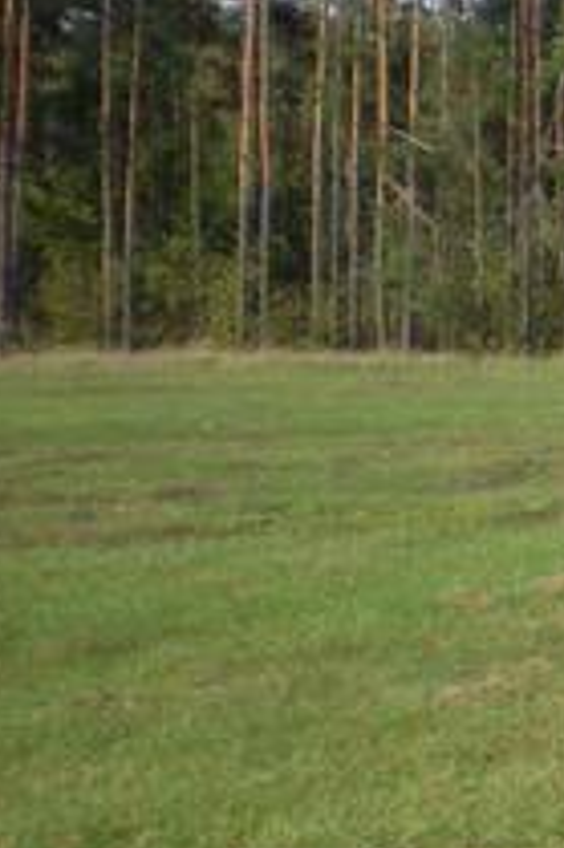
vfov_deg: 16.7
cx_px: 1286
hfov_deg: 9.9
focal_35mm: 123
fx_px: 2895
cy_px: 461
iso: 64
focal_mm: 6.3
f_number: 4.6
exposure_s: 1/274
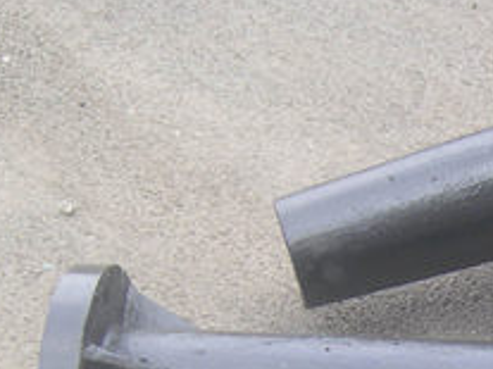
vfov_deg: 13.0
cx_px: 567
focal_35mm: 110
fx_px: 1566
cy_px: 488
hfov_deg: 17.2
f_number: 2.8
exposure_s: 1/180
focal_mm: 6
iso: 50
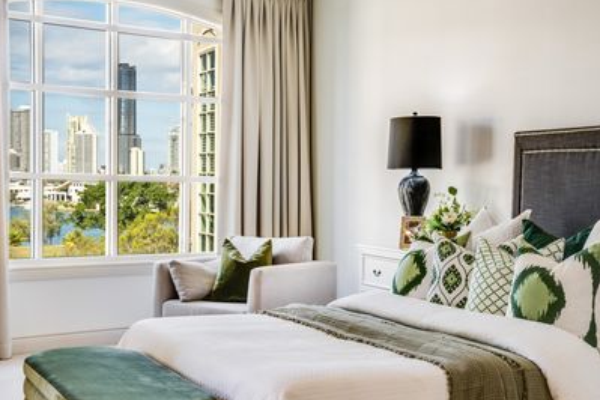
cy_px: 207
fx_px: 1100
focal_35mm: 66
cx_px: 317
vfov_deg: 20.6
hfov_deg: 30.5
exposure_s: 1/160
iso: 320
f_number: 11
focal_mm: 56
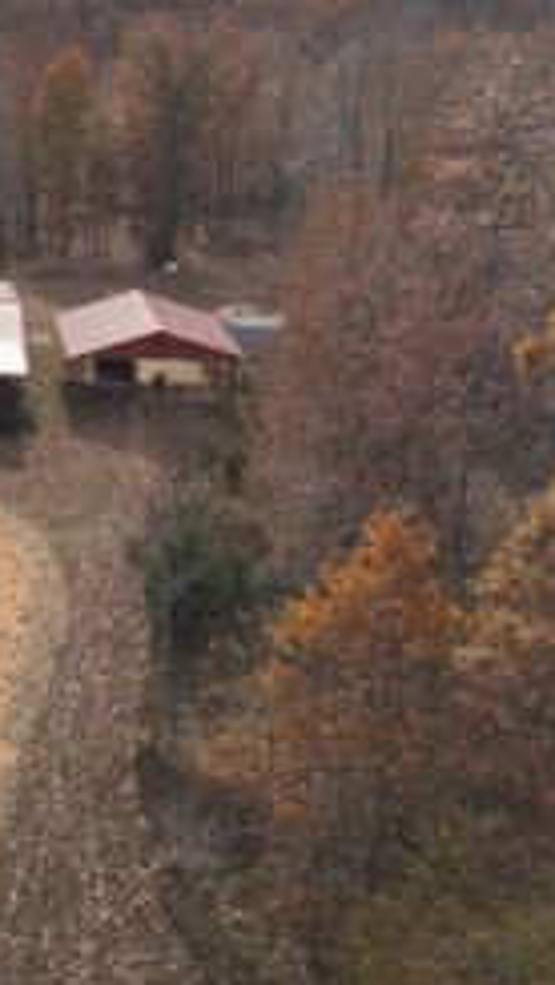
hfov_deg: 24.6
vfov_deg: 44.2
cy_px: 360
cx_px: -18
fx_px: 1202
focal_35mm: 46
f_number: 2.8
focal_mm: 4.4
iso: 100
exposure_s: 1/1250
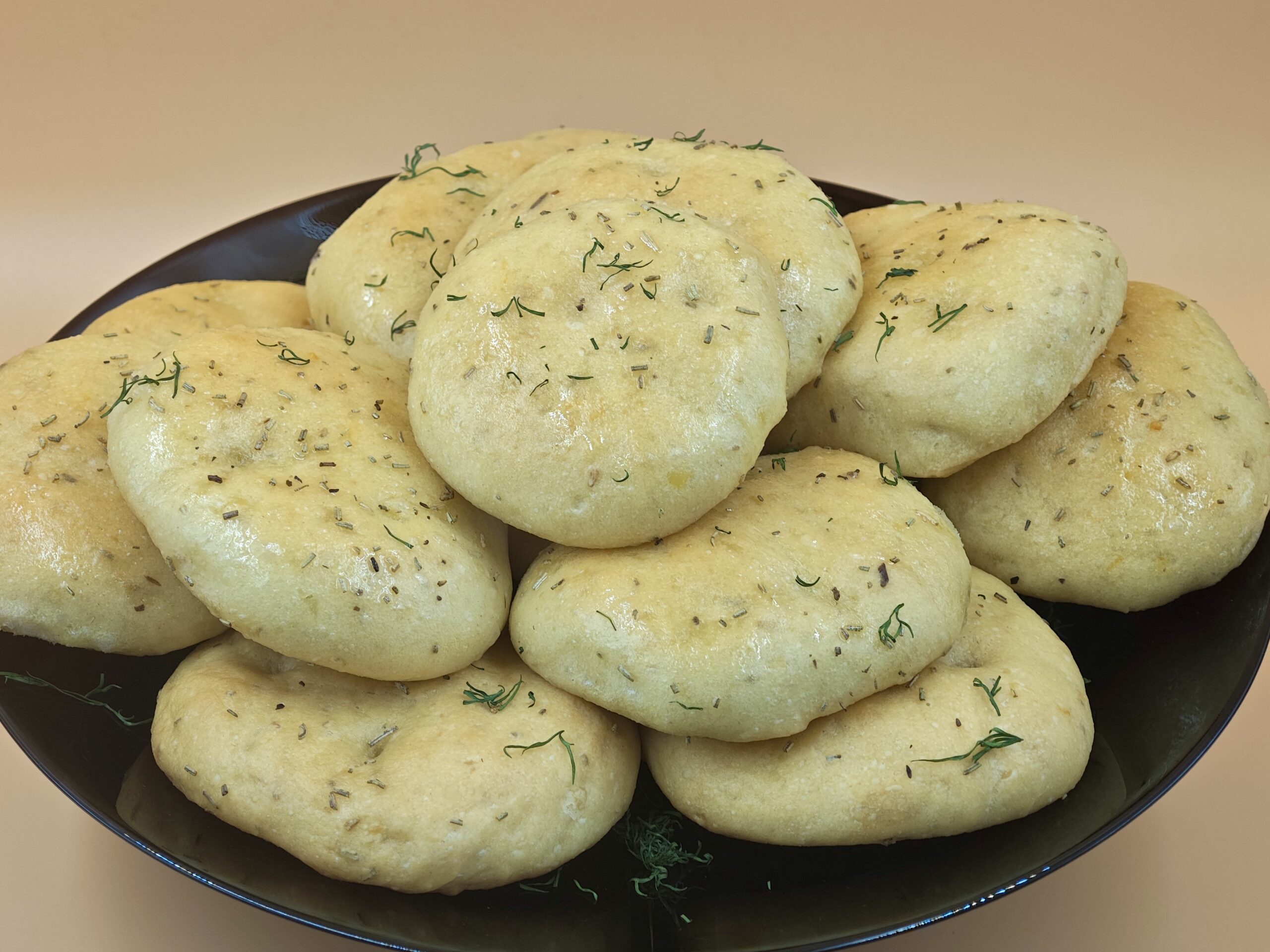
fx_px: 2201
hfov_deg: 32.2
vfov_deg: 24.4
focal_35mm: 60
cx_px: 635
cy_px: 476
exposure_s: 1/102
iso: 100
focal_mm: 9
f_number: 2
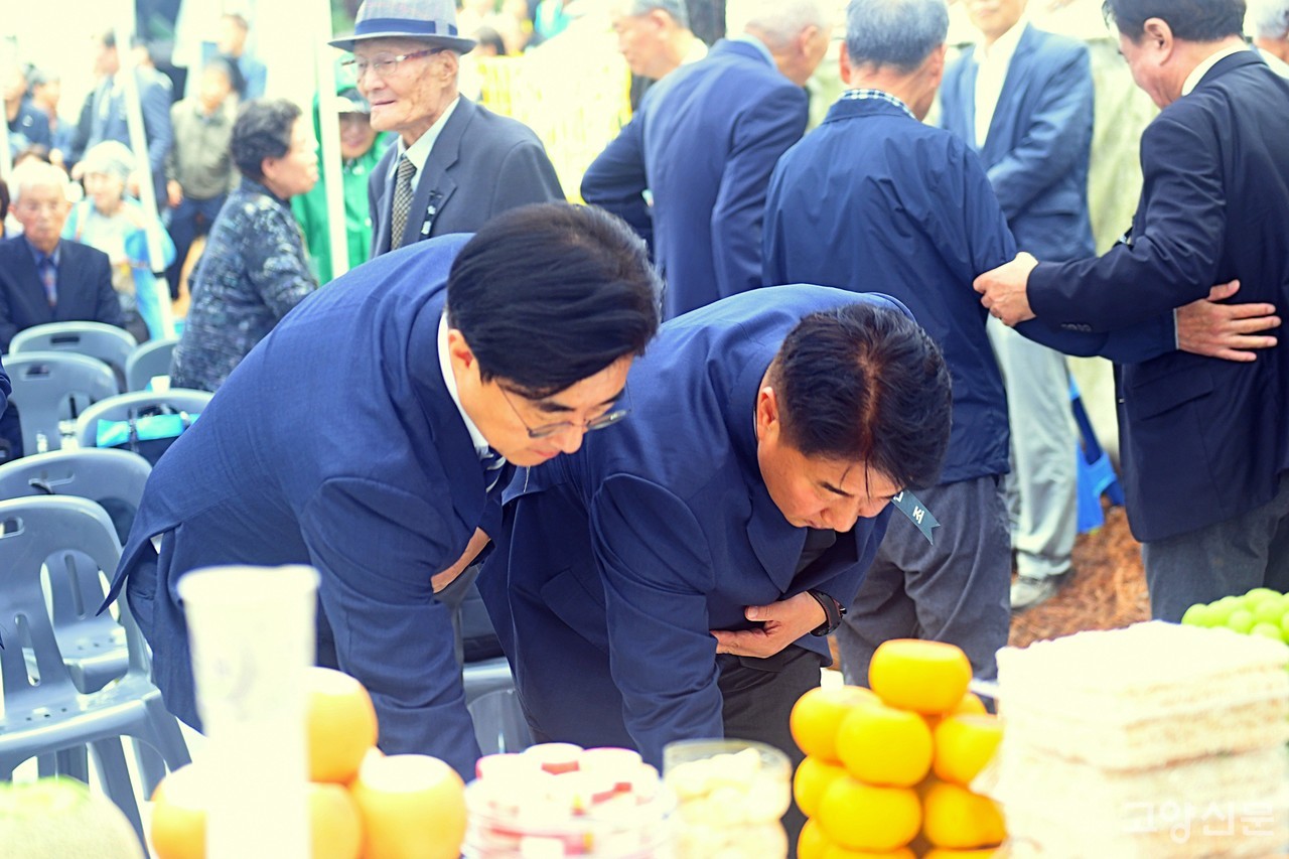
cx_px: 644
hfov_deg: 24.2
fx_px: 3007
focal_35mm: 84
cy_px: 430
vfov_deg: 16.3
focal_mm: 56
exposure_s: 1/100
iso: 1000
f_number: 2.8
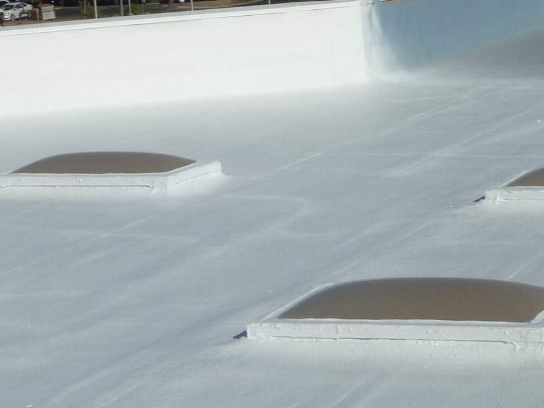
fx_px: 1697
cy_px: 203
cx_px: 672
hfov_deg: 17.3
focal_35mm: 108
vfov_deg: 13.7
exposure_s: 1/800
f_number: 5.6
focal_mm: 6.3
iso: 80
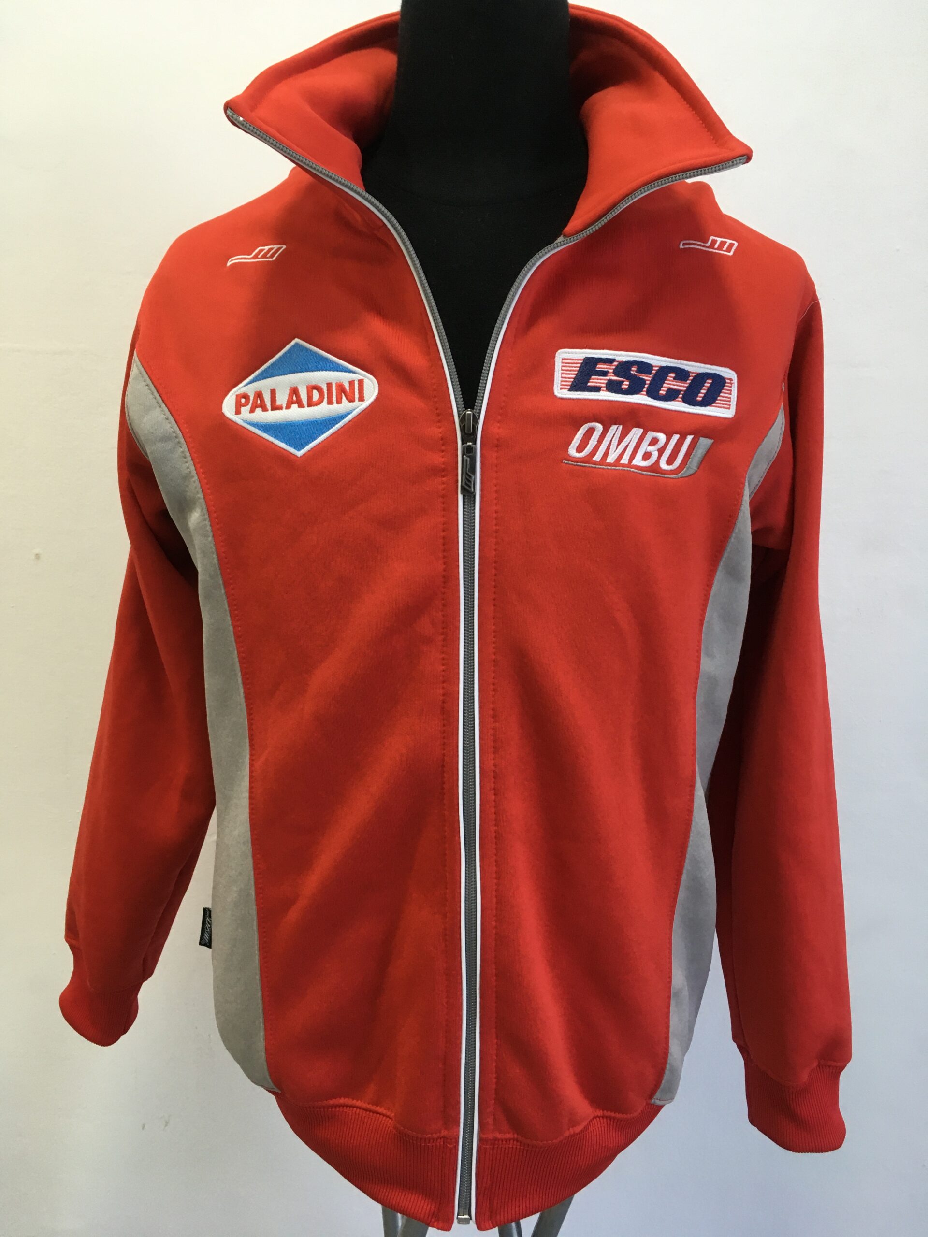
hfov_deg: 48.2
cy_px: 618
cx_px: 464
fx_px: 1037
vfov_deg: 61.7
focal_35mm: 29
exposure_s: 1/33
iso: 50
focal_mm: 4.15
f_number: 2.2
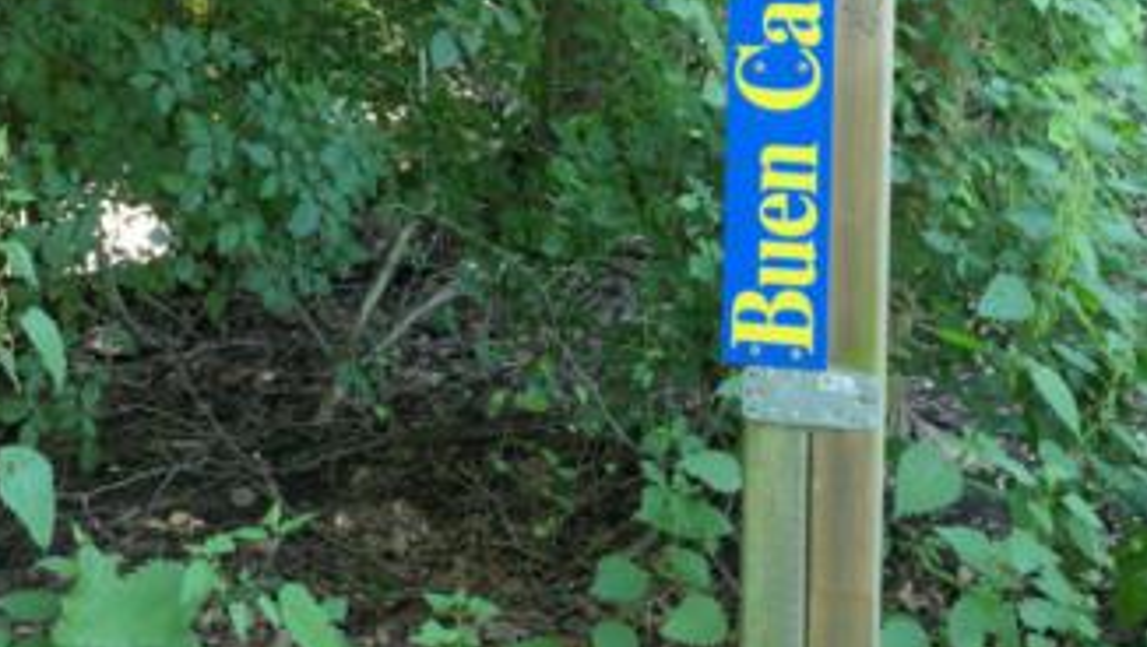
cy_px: -123
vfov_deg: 16.8
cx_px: 568
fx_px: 2100
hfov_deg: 30.5
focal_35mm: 69
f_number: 4
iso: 800
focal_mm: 15.8
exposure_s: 1/80
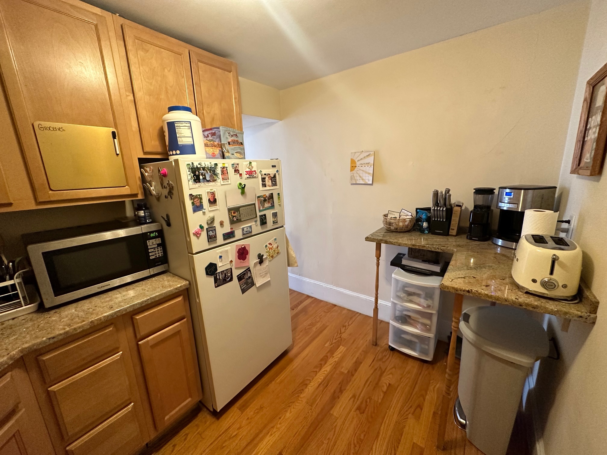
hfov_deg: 102.1
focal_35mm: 14
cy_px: 228
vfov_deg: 85.7
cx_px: 304
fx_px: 245
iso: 400
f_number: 2.2
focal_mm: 2.22
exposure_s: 1/60
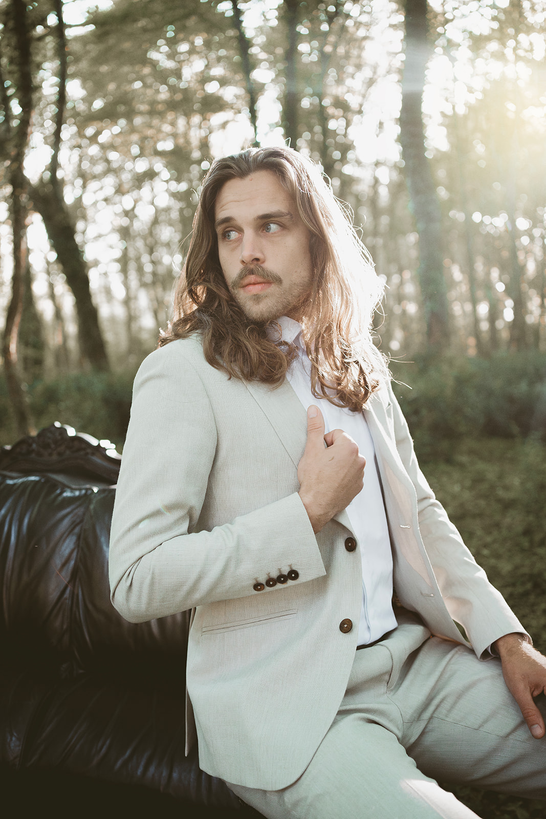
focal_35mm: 35
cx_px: 273
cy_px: 410
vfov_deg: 54.4
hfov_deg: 37.9
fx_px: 796
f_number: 2.8
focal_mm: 35
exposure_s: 1/125
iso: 6400
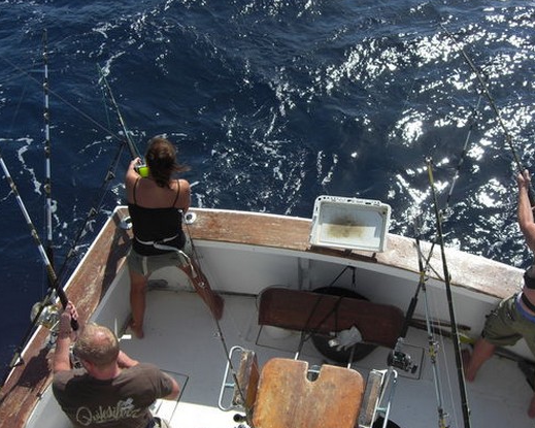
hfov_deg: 41.0
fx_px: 712
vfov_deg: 33.4
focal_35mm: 45
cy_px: 233
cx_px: 320
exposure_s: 1/200
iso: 80
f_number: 8
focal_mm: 7.9
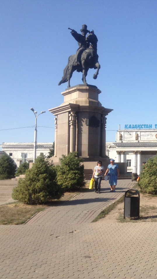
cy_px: 139
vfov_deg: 40.6
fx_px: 378
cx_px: 177
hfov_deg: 22.1
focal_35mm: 51
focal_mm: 4.28
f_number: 2.4
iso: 50
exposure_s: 1/1200
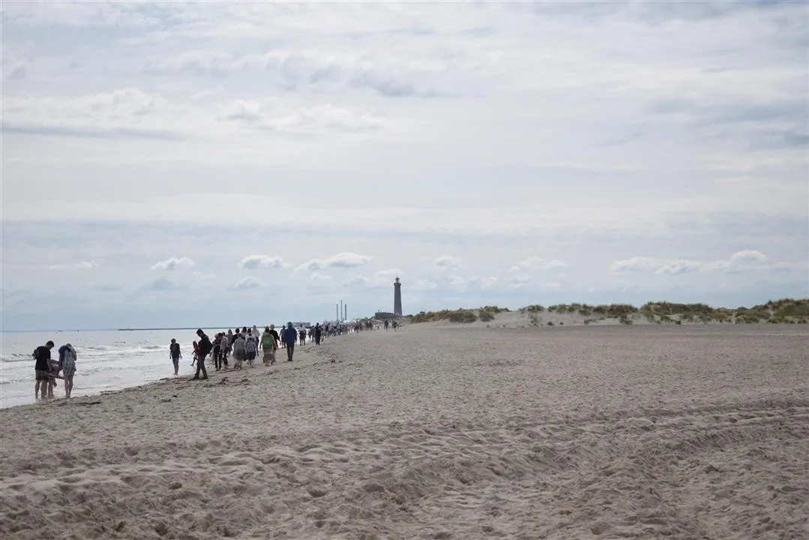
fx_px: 1855
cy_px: 270
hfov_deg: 24.6
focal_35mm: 82
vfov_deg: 16.6
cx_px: 404
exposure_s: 1/2000
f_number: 5.6
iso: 200
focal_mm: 55
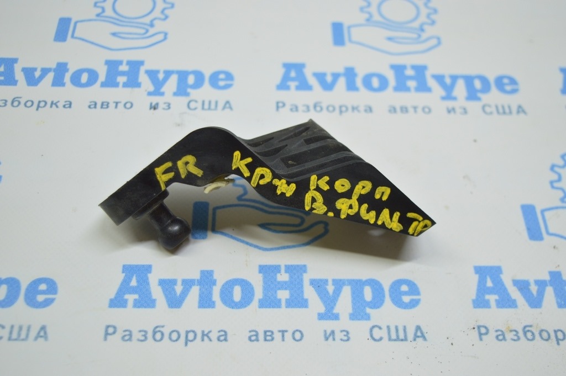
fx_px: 754
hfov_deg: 41.1
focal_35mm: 48
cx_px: 283
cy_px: 188
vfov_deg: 28.0
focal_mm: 32
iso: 400
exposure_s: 1/60
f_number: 4.5
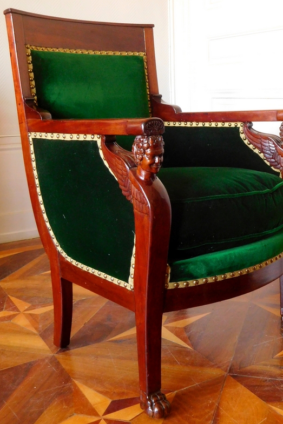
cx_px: 161
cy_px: 210
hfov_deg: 35.9
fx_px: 436
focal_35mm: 37
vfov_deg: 51.9
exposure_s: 1/10
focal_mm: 6.2
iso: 400
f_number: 3.8
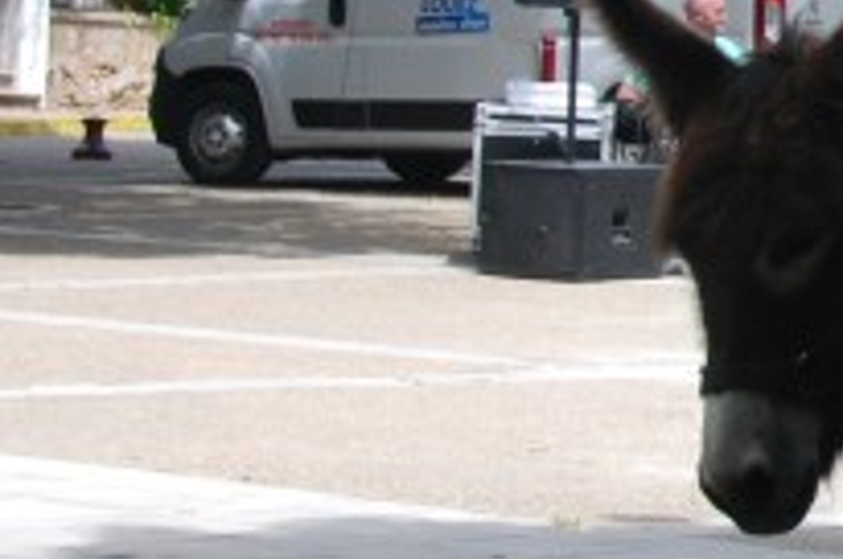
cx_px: 1499
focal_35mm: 210
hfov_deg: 9.4
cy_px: -86
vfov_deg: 6.5
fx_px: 4910
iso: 400
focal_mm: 32
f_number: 10
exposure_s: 1/400
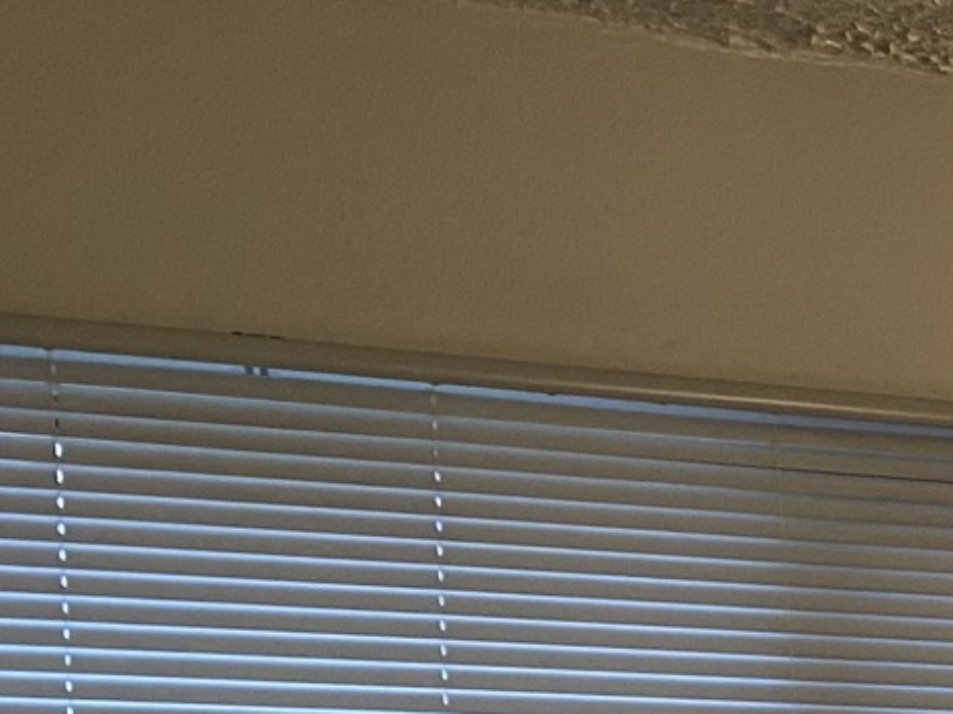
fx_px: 3138
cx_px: 1961
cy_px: 1244
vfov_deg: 12.0
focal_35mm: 114
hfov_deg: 14.2
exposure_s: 1/60
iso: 100
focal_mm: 4.25
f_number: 1.8
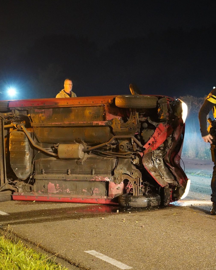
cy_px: 136
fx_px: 807
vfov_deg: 19.0
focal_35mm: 101
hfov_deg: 15.2
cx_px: 113
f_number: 4
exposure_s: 1/25
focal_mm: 71
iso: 12800
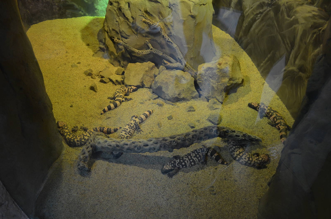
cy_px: 110
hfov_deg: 57.3
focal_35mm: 33
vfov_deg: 39.8
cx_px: 166
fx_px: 303
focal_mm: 22
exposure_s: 1/30
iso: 900
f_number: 3.8
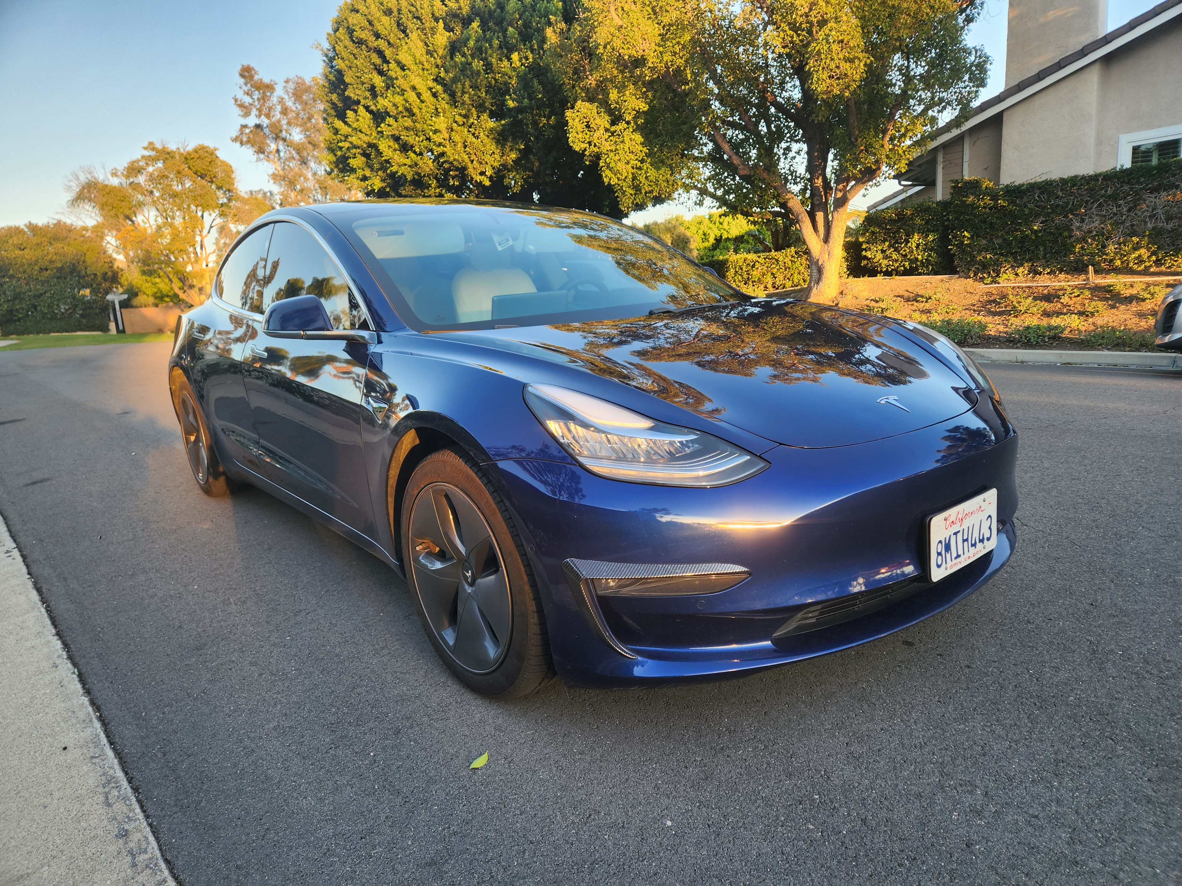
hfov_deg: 73.9
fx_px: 785
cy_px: 443
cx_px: 591
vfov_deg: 58.9
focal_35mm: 23
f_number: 1.8
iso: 50
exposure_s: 1/180
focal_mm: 5.4
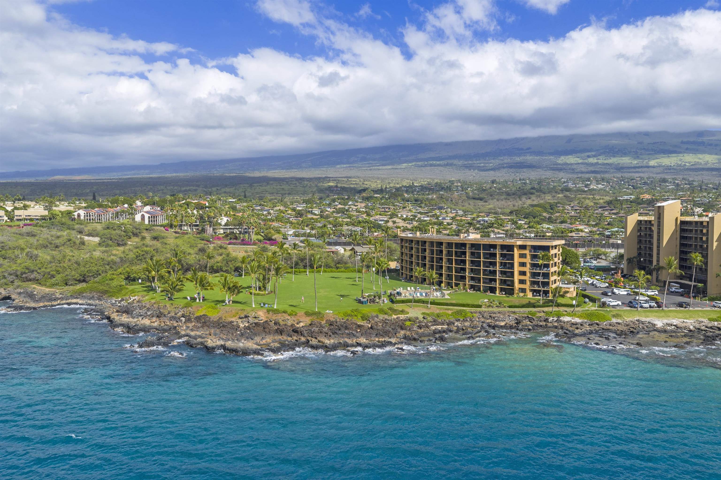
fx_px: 561
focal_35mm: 28
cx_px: 360
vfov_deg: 46.4
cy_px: 240
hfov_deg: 65.5
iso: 160
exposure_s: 1/2000
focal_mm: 14.45
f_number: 2.8
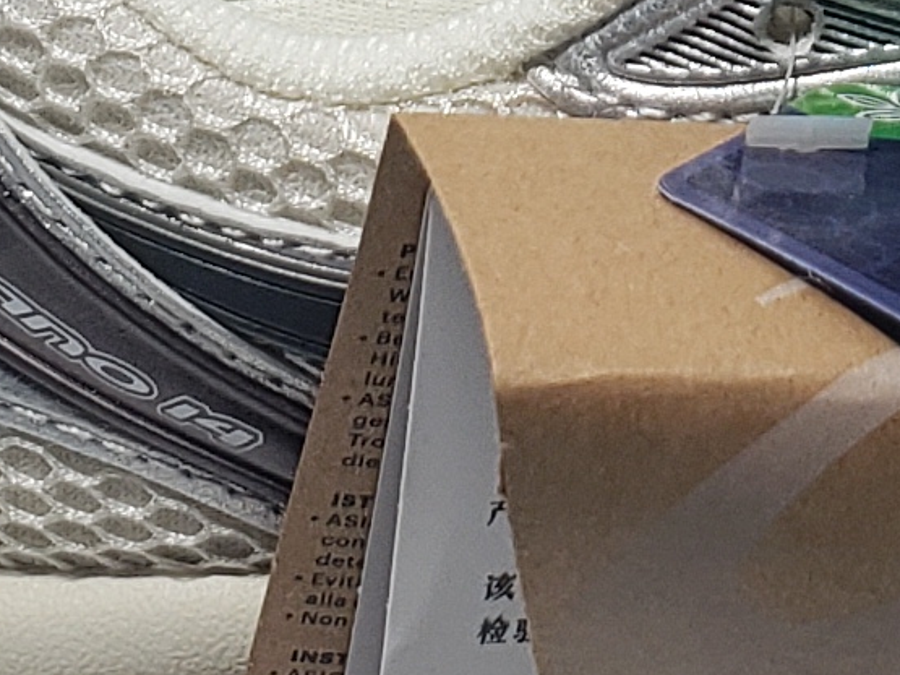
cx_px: 1143
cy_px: -673
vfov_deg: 7.5
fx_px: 4913
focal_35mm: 189
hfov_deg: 10.3
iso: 50
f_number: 2.4
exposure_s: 1/199
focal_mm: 4.3
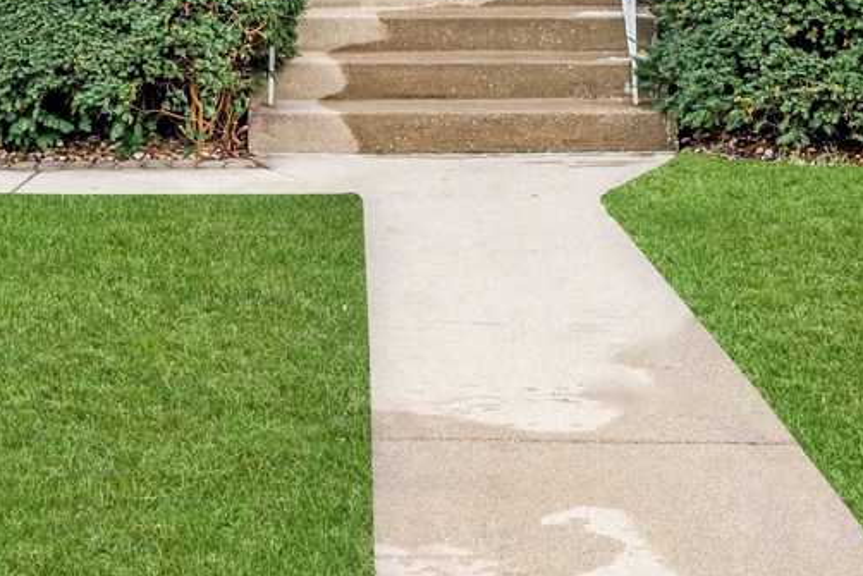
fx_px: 2398
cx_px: 256
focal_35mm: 100
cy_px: -225
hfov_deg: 20.3
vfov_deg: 13.1
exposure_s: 1/100
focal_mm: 31
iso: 640
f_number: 9
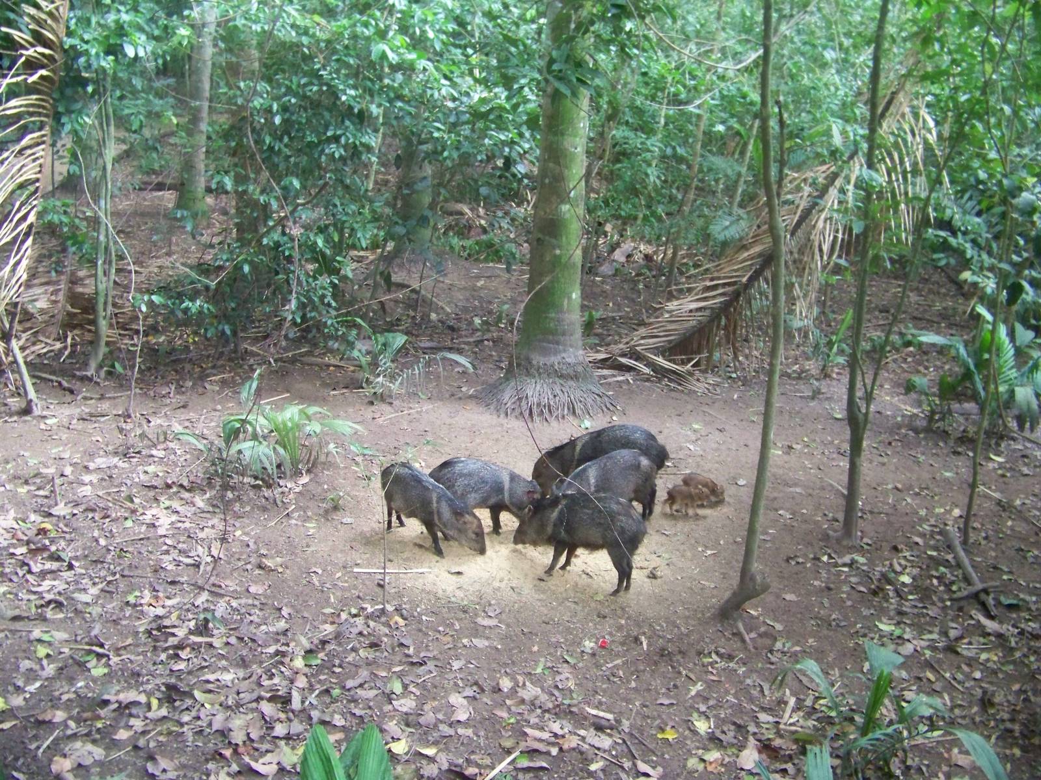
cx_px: 520
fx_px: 1083
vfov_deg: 39.7
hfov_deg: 51.4
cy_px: 390
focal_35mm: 36
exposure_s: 1/15
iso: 400
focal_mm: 5.85
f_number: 2.8
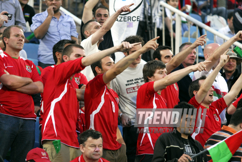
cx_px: 121
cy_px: 81
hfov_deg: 10.2
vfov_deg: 6.8
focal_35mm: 202
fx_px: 1362
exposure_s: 1/180
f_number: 2.8
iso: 1000
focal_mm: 135
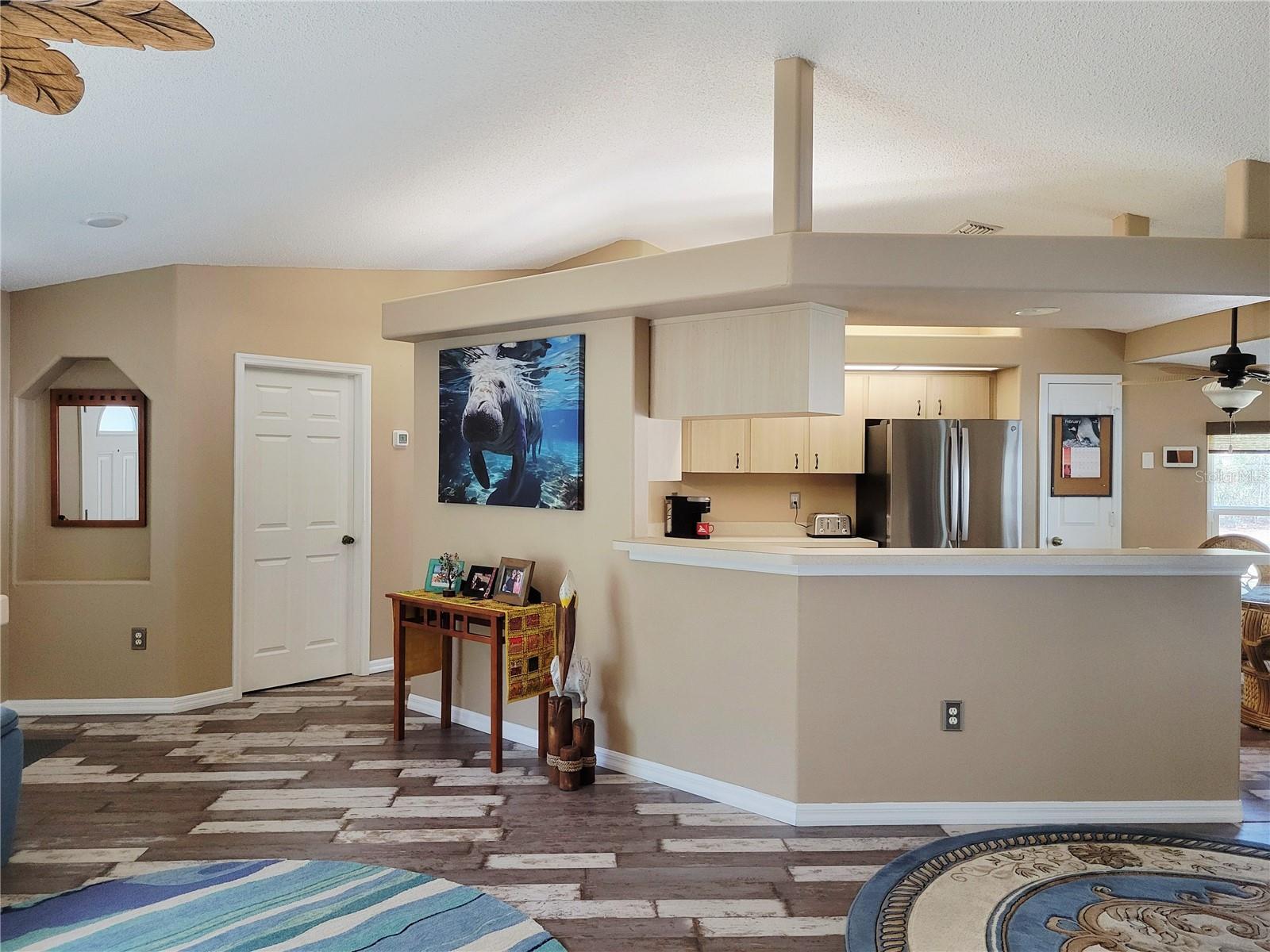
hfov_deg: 67.3
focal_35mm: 26
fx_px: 954
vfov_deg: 53.1
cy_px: 476
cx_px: 635
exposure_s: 1/120
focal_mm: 5.4
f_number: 1.8
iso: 250
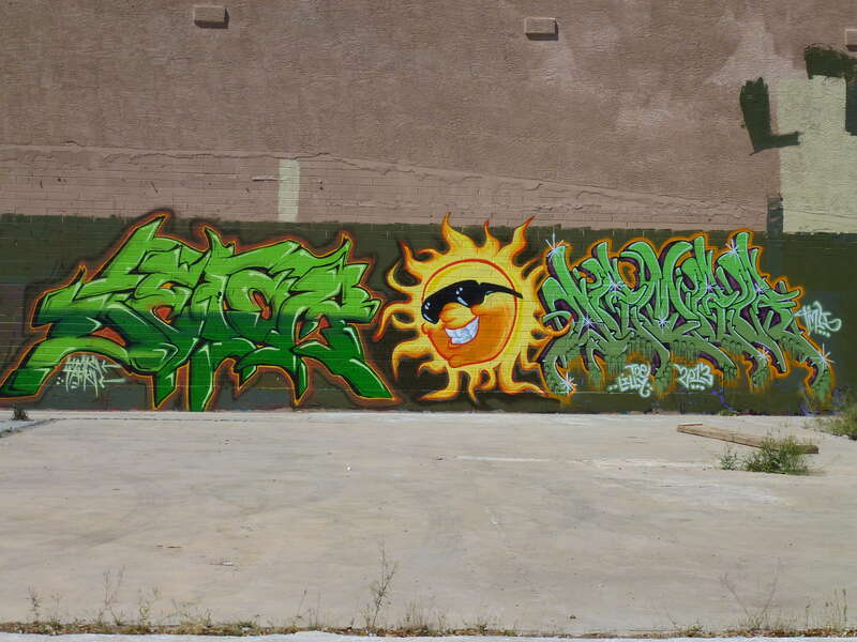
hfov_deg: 37.5
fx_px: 1263
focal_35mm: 51
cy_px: 321
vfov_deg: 28.6
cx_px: 428
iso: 100
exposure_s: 1/1600
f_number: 4.1
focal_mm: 8.7
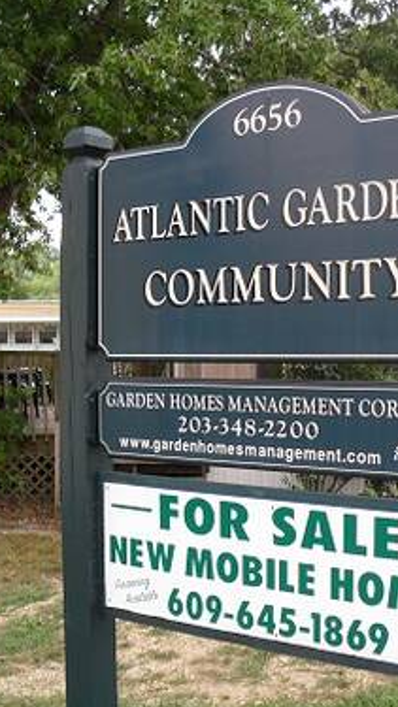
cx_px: 277
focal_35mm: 52
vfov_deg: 39.9
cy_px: 351
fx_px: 975
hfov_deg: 22.9
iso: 80
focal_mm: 6.3
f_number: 3
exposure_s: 1/350
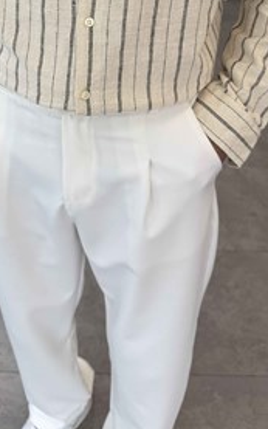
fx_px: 573
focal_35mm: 49
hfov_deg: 26.3
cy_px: 36
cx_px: 108
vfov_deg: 38.1
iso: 64
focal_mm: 6.76
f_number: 1.78
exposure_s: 1/243
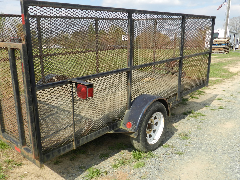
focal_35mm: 32
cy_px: 90
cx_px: 120
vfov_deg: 44.2
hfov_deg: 56.8
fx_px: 222
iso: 160
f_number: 3.7
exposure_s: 1/1000
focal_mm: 5.6
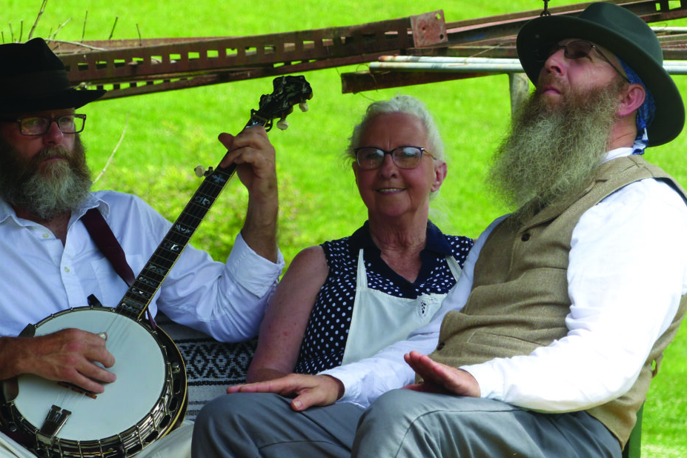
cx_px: 325
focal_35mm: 356
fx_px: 6793
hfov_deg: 5.8
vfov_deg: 3.9
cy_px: 224
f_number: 4
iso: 100
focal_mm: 55.7
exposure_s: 1/400
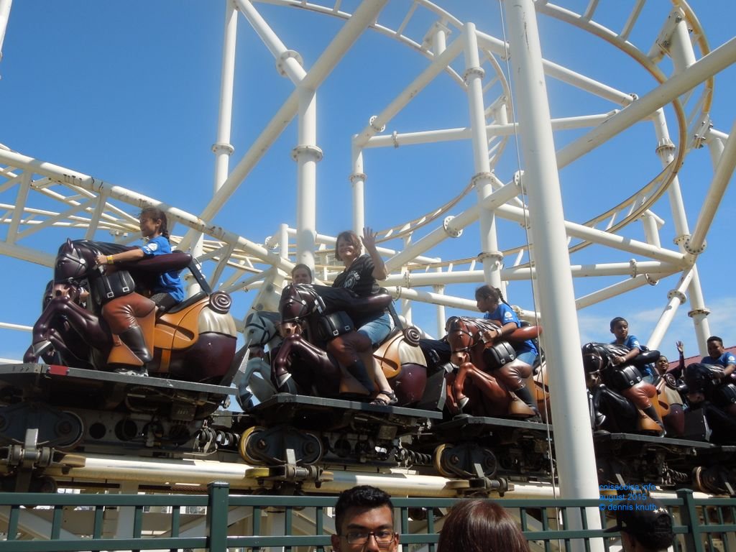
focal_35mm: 31
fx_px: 659
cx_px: 368
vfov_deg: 45.4
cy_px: 276
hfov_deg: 58.4
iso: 100
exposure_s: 1/1250
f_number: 3.6
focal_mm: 5.6
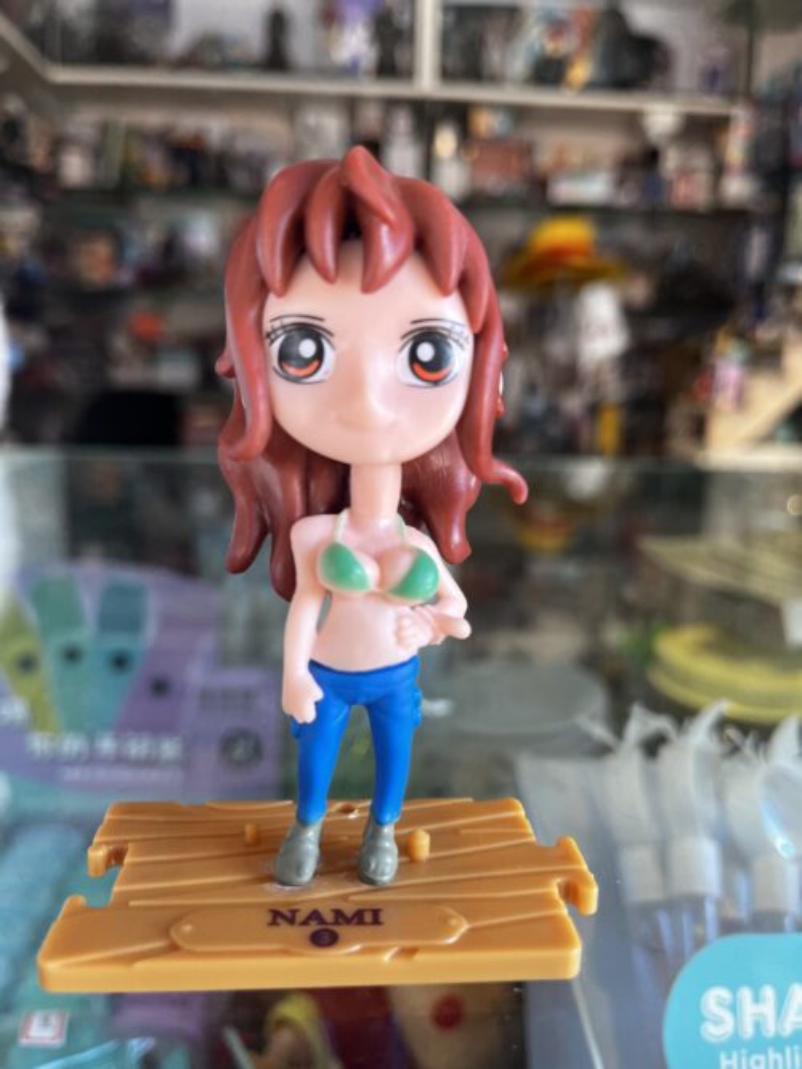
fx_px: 803
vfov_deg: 67.3
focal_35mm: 26
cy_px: 534
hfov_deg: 53.0
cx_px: 401
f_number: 1.6
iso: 40
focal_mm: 5.1
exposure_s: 1/100
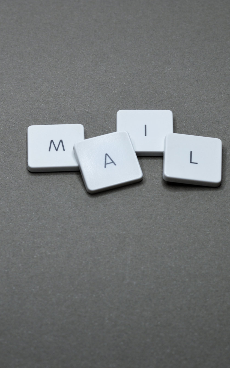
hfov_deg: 11.3
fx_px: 1164
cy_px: 185
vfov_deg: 18.0
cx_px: 79
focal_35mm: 116
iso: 200
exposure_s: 1/30
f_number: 8
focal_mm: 50
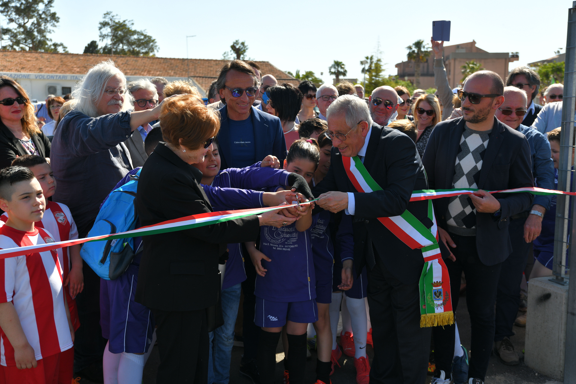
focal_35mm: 44
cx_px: 288
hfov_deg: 44.5
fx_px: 704
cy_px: 192
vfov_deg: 30.5
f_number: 5
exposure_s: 1/800
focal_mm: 44
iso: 200
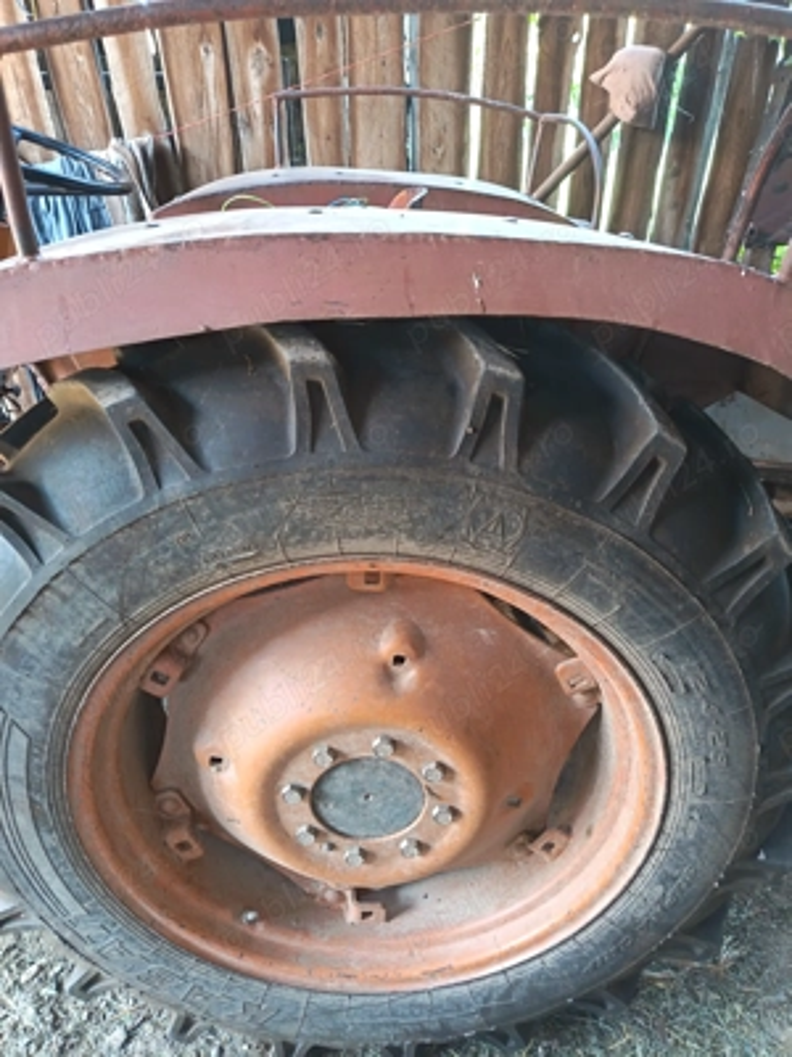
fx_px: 732
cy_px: 528
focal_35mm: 24
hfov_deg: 56.8
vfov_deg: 71.6
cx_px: 396
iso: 795
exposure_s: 1/33.3
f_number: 1.75
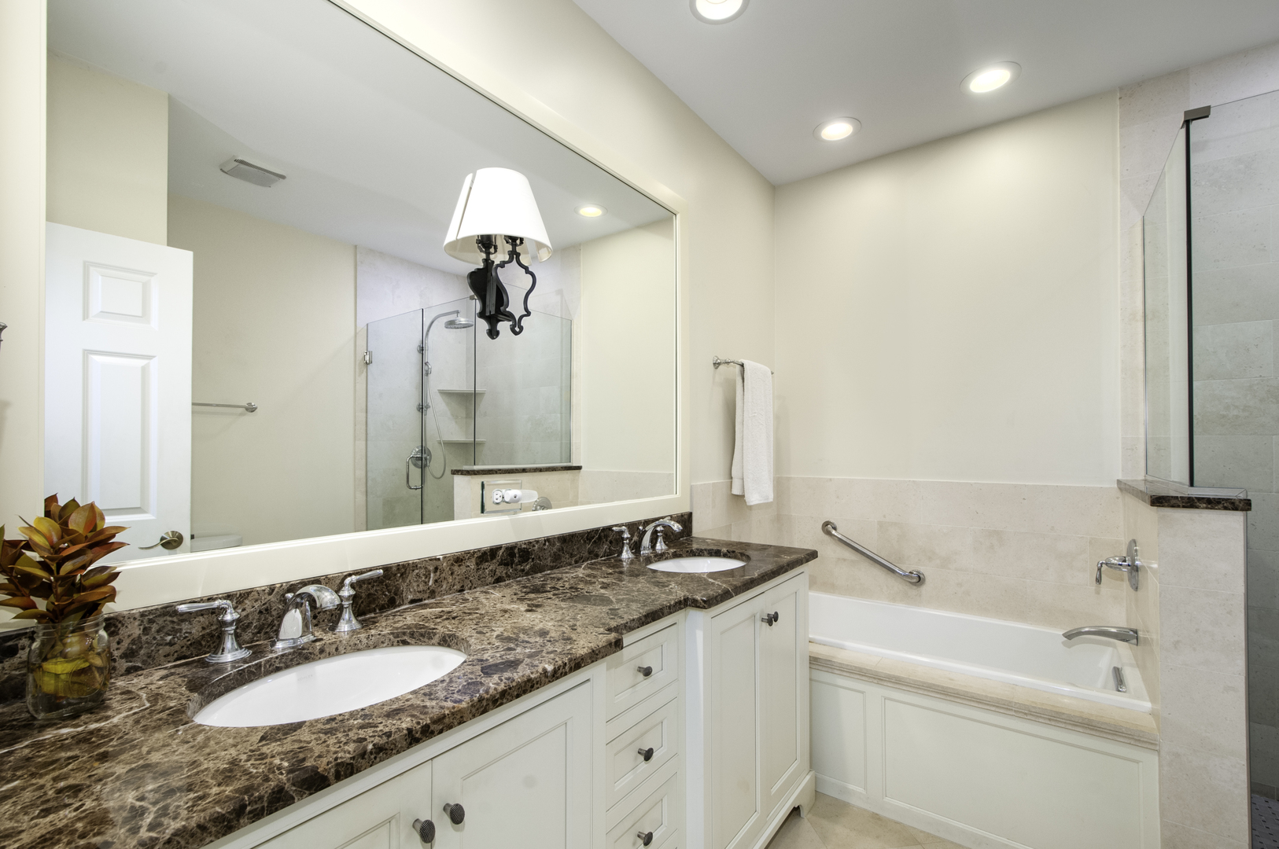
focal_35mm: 15
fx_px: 532
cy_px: 424
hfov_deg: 100.5
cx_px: 640
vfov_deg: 77.2
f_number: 9
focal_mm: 10
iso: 640
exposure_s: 1/250
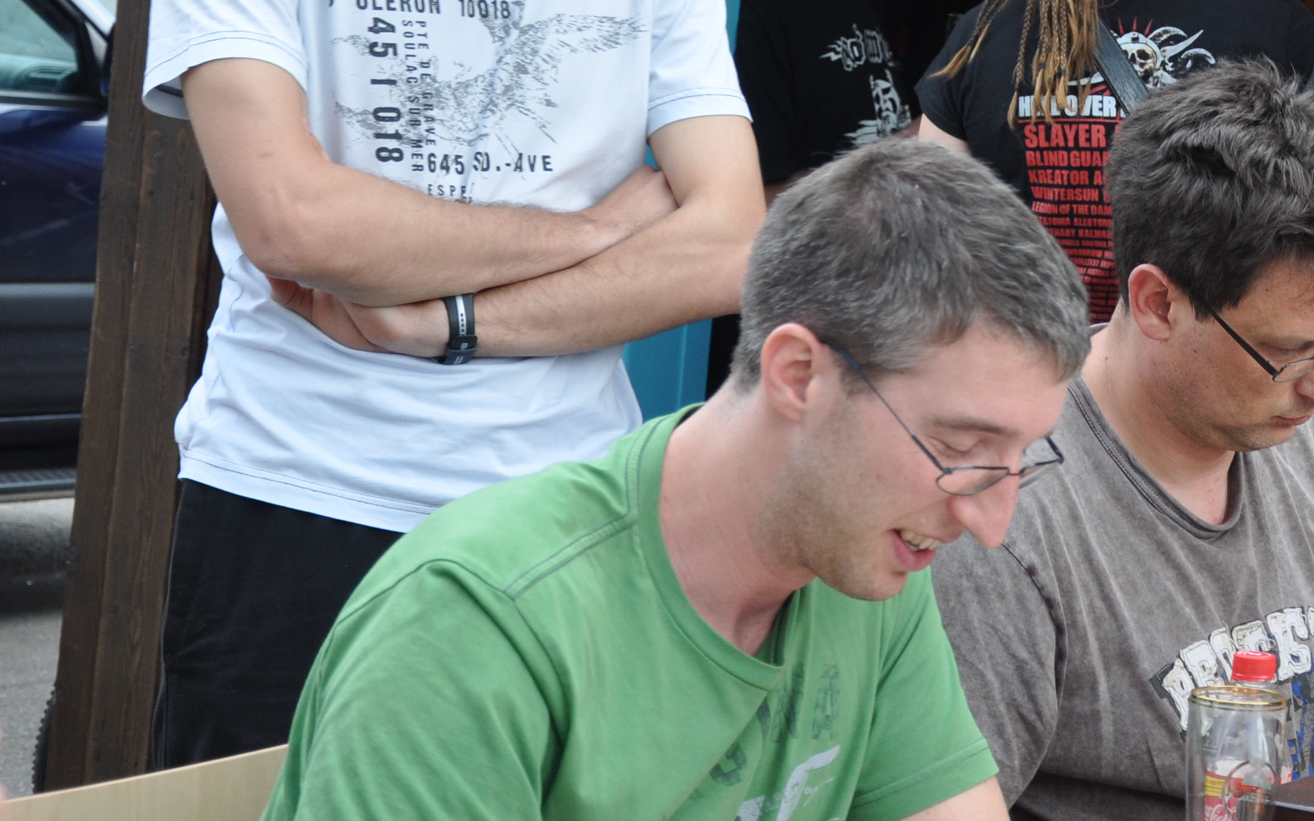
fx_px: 4118
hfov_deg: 17.9
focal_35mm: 115
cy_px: 177
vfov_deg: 11.3
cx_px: 1180
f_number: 4.5
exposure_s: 1/80
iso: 400
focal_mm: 38
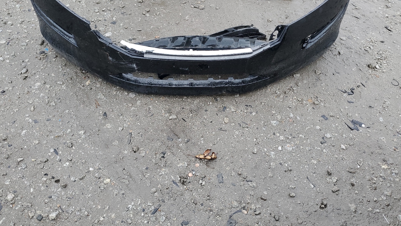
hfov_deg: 66.1
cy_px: 82
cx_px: 198
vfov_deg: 39.8
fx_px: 308
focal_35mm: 29
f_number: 1.5
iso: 71
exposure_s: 1/120
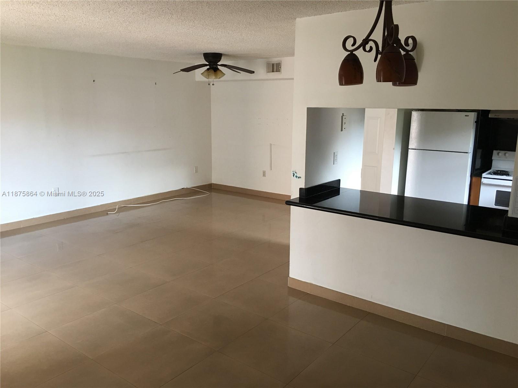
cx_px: 259
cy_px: 194
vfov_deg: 48.2
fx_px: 434
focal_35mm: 29
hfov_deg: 61.7
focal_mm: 4.15
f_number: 2.2
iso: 50
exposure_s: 1/15
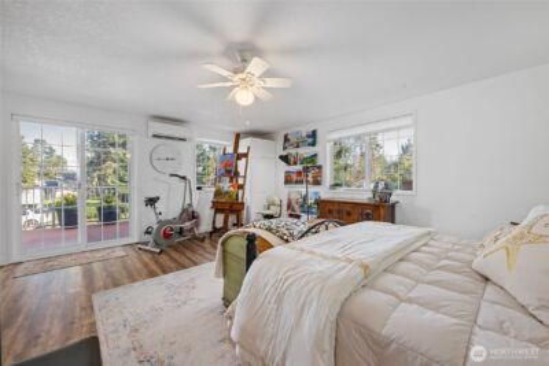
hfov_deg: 104.2
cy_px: 183
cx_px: 274
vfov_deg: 81.3
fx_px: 214
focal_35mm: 14
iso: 400
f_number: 9
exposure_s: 1/5
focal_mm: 14
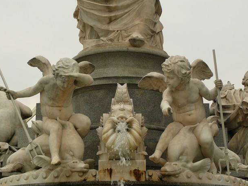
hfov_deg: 25.0
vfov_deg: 18.9
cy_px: 100
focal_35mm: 78
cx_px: 117
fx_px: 559
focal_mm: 13.4
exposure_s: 1/200
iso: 100
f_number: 4
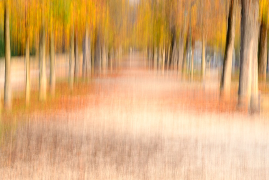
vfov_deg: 8.7
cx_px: 134
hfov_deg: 13.0
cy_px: 90
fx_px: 1177
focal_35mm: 158
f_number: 11
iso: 100
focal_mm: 105
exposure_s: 1/15
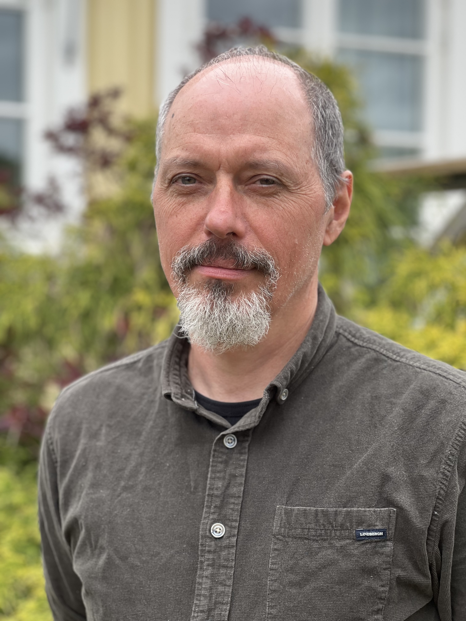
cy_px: 310
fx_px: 1382
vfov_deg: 25.3
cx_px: 233
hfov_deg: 19.1
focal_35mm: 77
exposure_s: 1/121
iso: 25
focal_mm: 9
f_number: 2.8
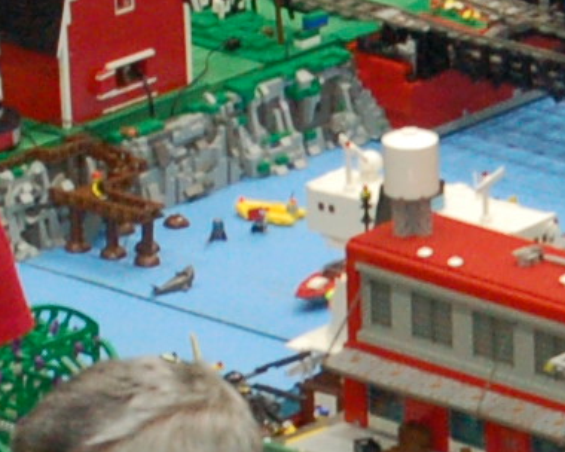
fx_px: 10229
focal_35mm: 612
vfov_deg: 2.5
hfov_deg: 3.2
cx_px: 656
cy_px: 300
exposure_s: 1/60
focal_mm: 55
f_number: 5.6
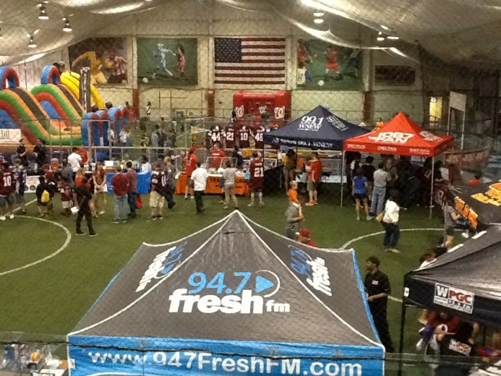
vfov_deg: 32.9
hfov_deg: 42.9
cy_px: 188
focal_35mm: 44
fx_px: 637
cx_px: 250
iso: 320
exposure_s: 1/20
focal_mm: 2.03
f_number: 2.4
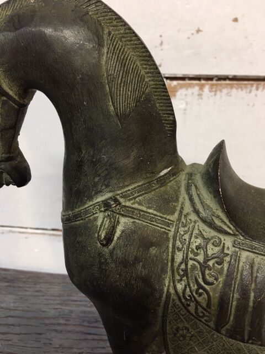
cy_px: 177
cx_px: 132
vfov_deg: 61.7
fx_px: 296
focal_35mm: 29
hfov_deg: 48.2
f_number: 2.2
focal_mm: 4.15
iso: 40
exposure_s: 1/17
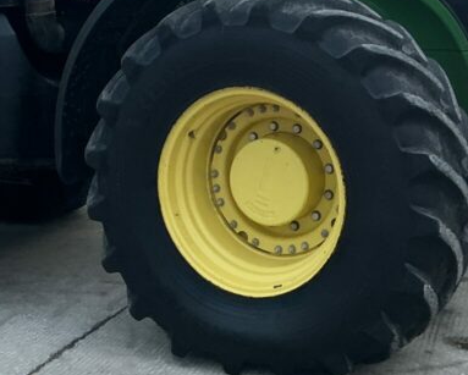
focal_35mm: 73
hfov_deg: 26.0
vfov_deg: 20.2
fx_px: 1012
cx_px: 214
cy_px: -18
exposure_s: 1/122
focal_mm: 3
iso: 25
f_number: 1.8
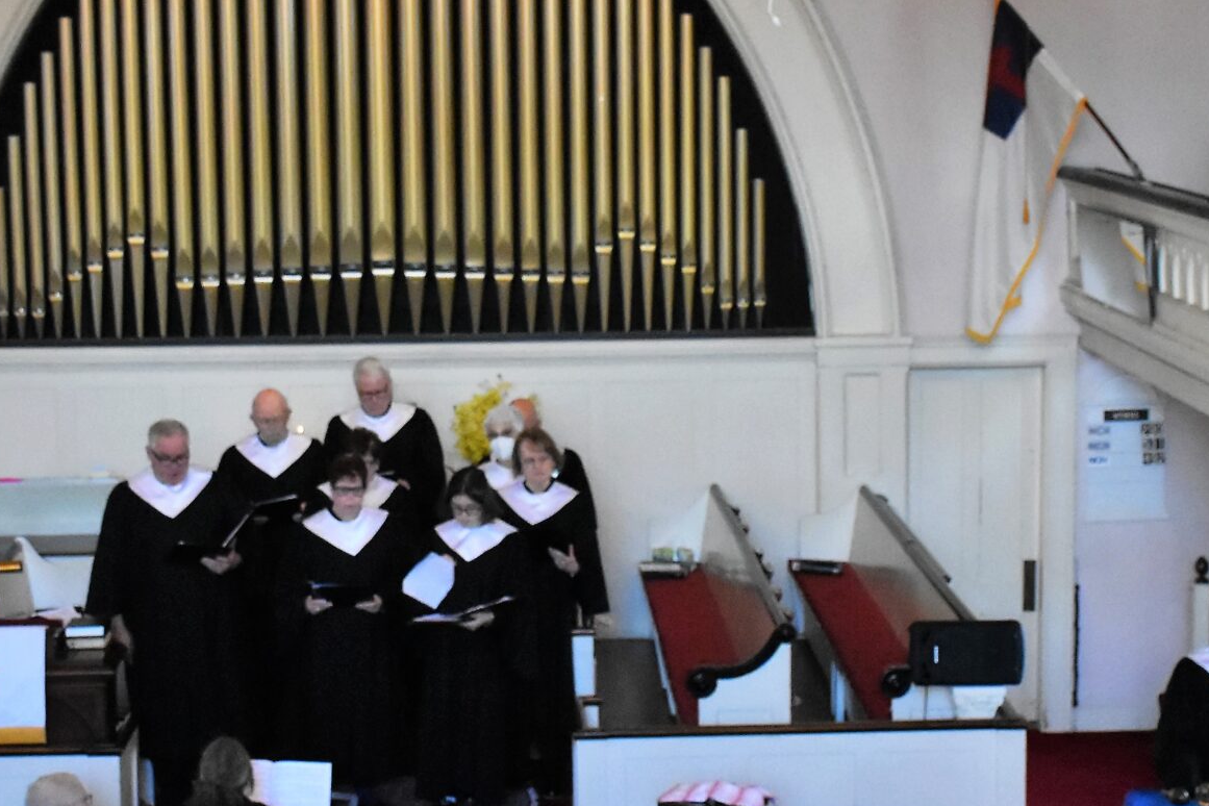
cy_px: 475
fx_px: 2044
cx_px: 672
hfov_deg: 32.9
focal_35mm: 61
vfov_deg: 22.3
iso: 3200
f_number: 3.8
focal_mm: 23
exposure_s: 1/250
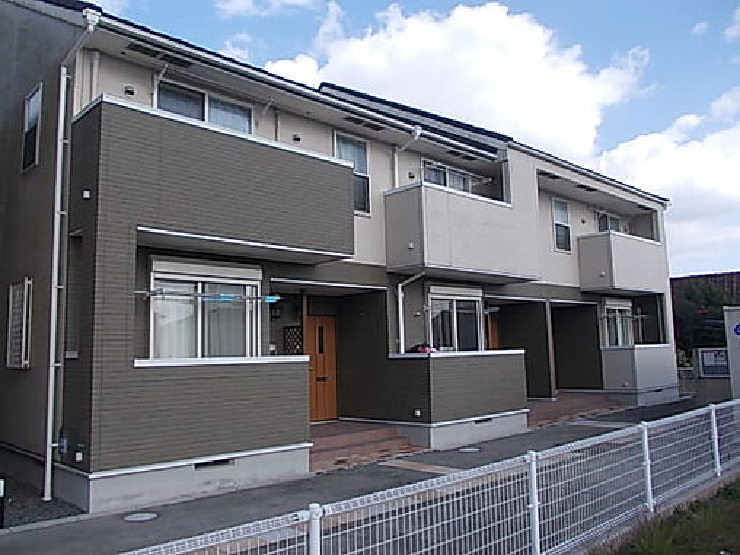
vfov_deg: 49.7
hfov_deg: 63.4
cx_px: 370
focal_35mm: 28
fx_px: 599
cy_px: 278
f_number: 5.4
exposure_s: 1/200
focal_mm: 4
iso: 80
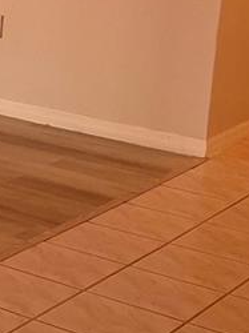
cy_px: 40
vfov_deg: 15.6
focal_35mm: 125
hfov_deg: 10.5
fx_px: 1201
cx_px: -305
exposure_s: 1/120
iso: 100
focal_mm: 5.7
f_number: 1.5
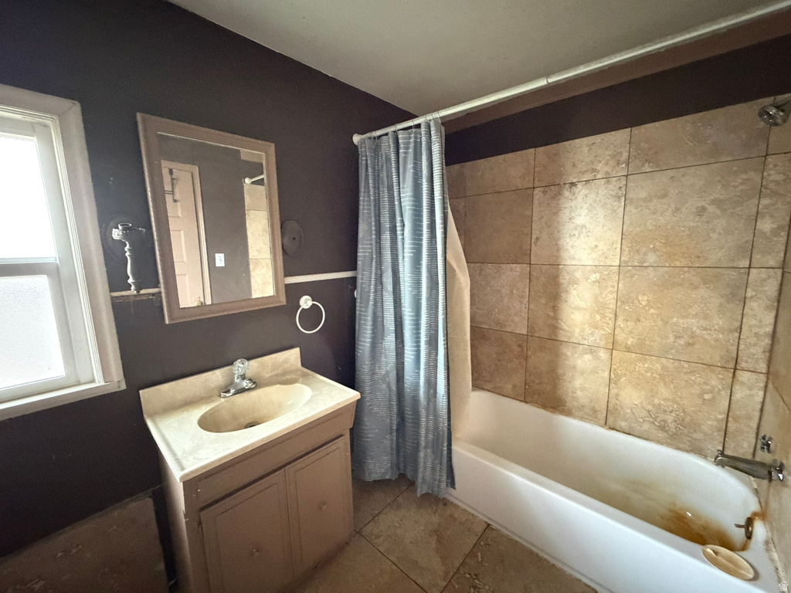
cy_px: 296
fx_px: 320
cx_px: 396
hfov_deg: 102.1
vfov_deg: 85.7
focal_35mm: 14
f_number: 2.2
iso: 1600
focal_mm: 2.22
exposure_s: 1/33
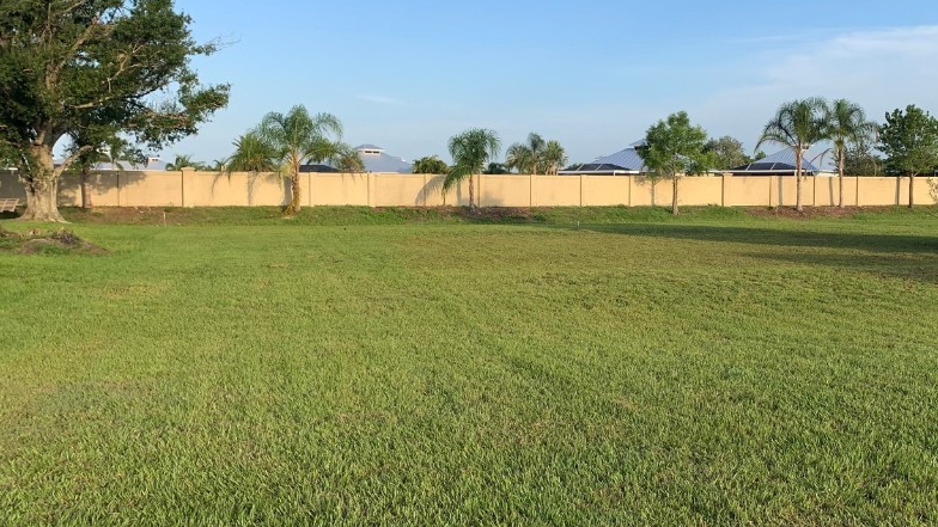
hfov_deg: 53.5
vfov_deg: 32.0
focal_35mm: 37
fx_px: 920
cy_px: 239
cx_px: 583
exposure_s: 1/981
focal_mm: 4.25
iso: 25
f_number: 1.8
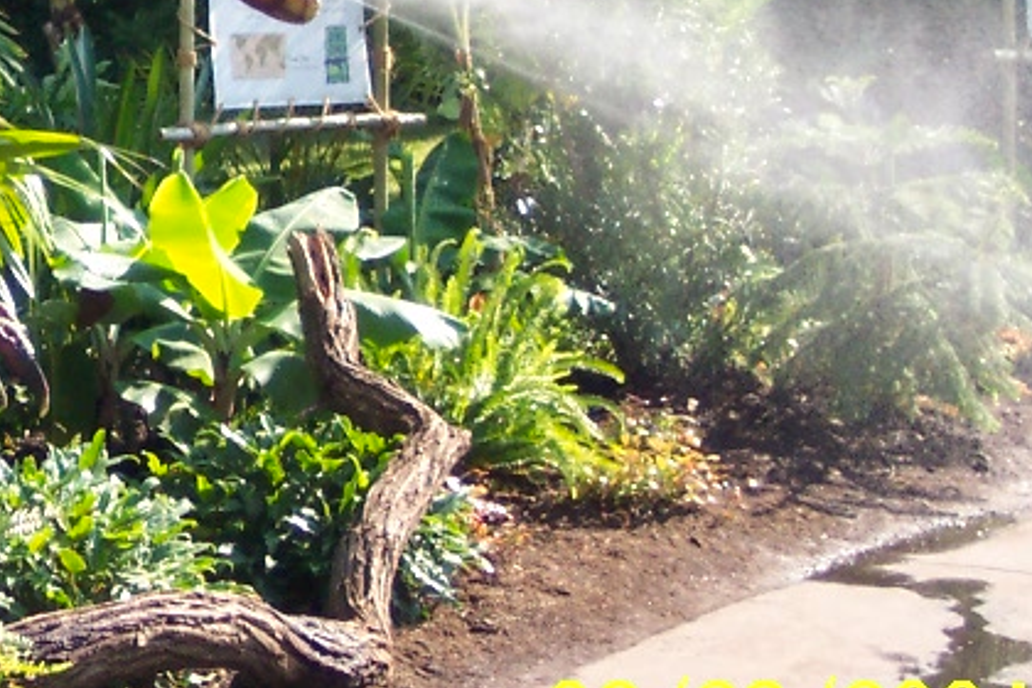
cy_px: -12
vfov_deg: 10.4
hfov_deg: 15.4
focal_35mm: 131
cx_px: -15
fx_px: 3755
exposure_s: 1/500
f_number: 3.4
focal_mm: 10.7
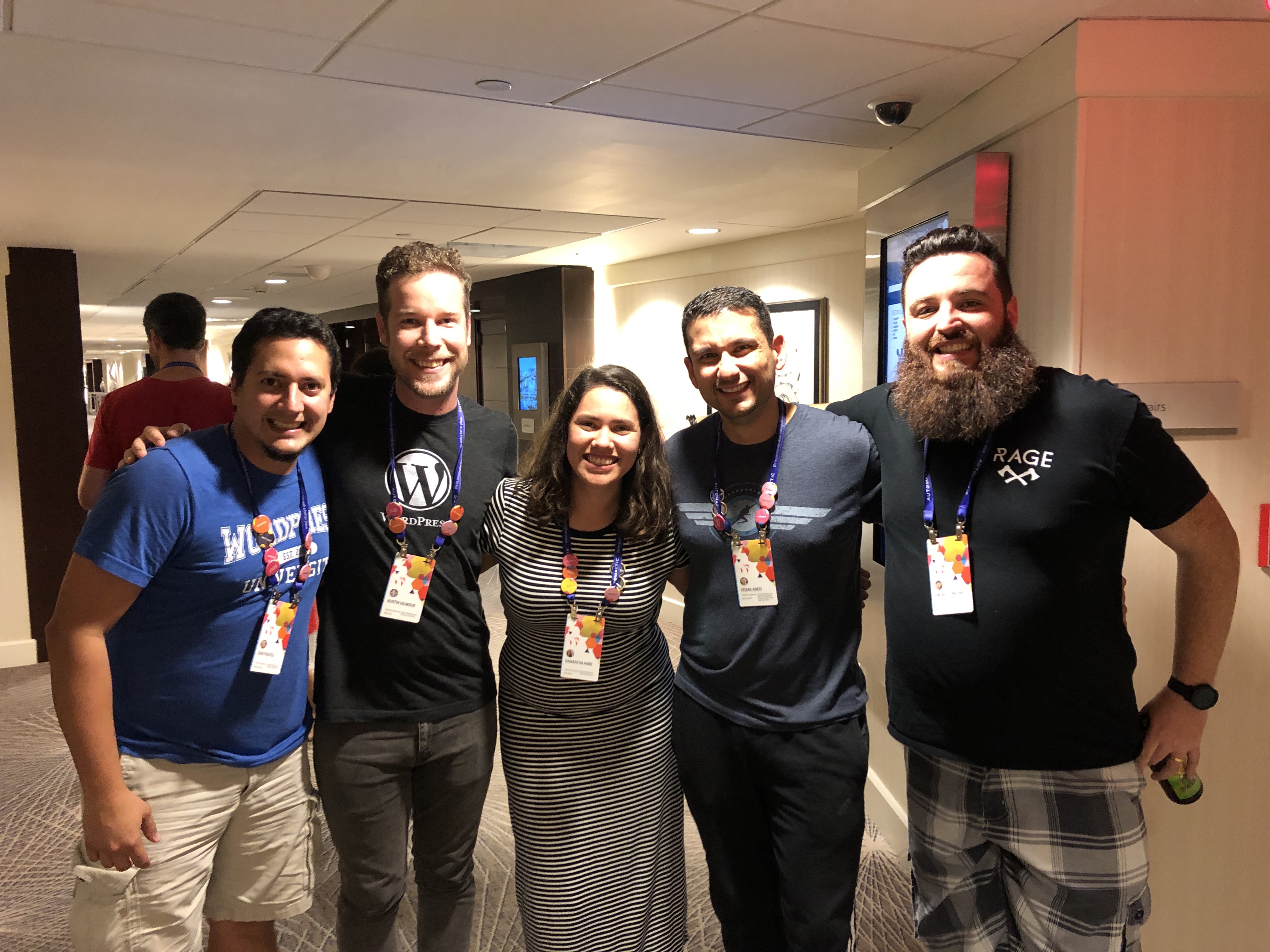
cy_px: 476
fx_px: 1027
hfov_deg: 63.4
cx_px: 635
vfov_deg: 49.7
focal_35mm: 28
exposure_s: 1/11
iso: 100
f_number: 1.8
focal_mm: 3.99
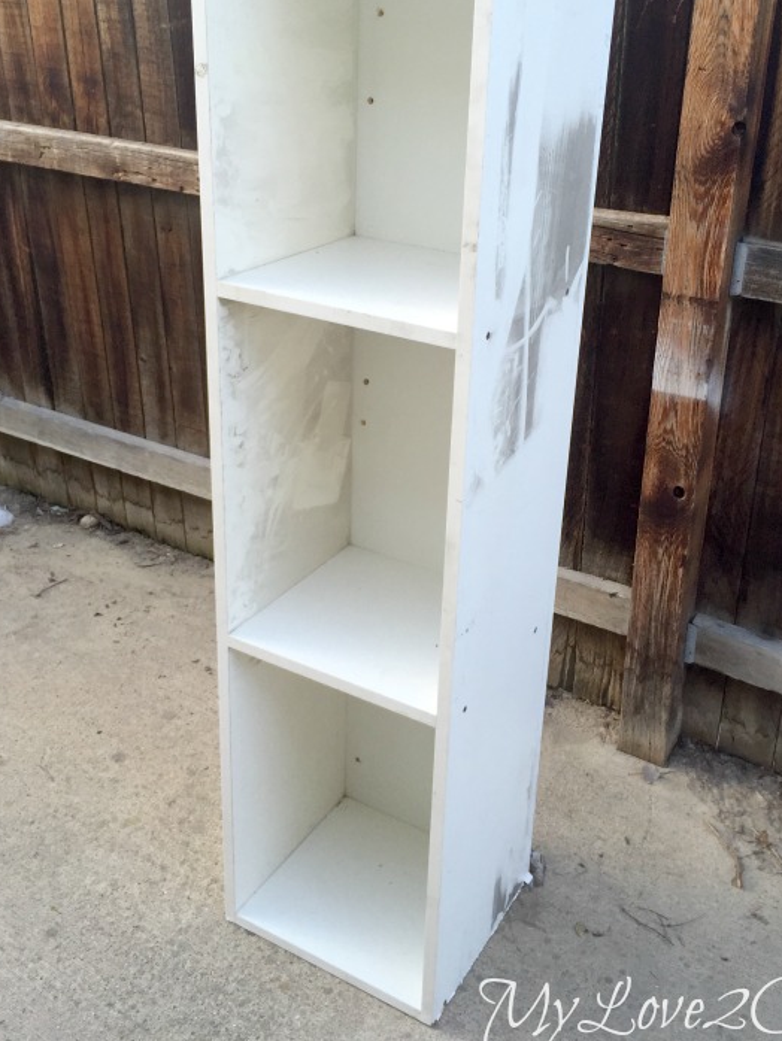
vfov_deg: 51.0
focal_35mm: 36
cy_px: 423
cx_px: 440
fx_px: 1084
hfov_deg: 39.6
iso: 50
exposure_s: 1/120
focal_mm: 4.15
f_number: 2.2
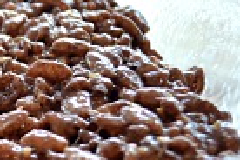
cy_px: 137
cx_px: -174
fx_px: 767
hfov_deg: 15.6
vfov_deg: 11.8
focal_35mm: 115
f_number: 4
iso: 800
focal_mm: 22
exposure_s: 1/50
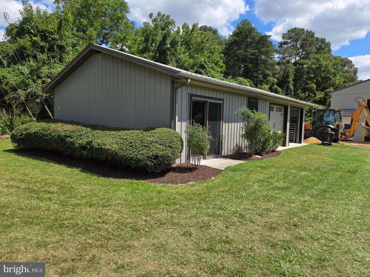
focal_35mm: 23
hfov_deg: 73.9
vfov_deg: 58.9
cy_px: 138
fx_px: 246
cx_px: 185
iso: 32
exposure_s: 1/2000
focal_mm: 5.4
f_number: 1.8
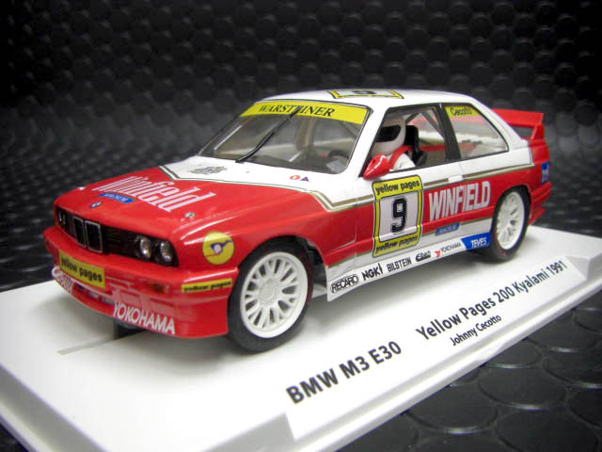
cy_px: 226
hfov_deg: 49.0
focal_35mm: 38
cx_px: 301
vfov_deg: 37.7
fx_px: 661
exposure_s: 1/30
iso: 200
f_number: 3.4
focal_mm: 6.3
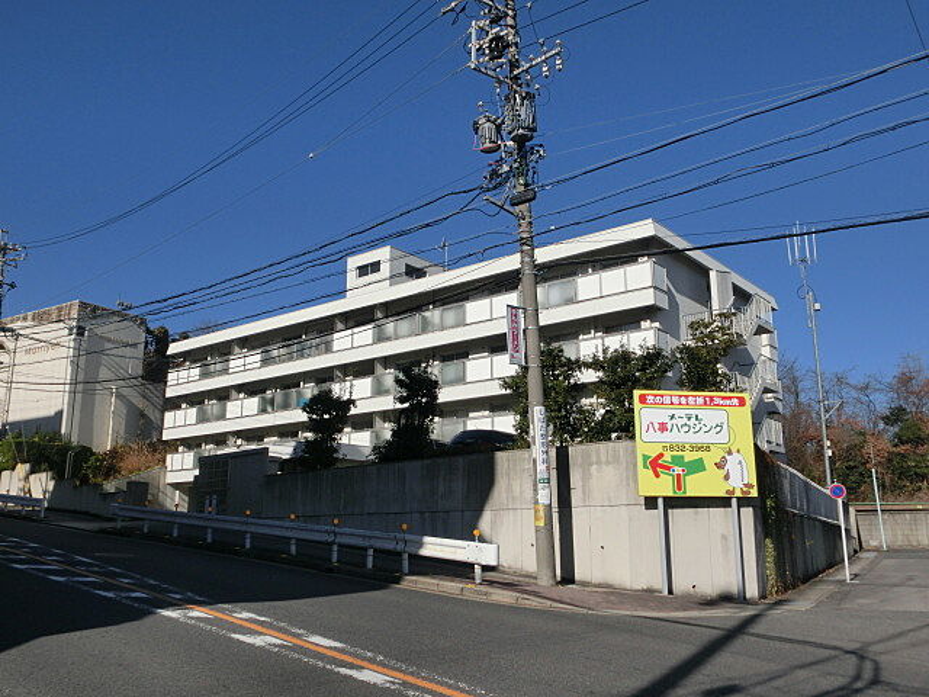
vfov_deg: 46.8
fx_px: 805
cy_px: 348
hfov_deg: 60.0
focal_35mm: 30
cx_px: 464
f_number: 8.9
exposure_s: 1/320
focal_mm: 5.36
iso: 80
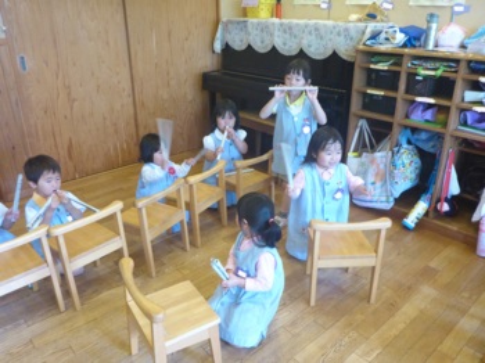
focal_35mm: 28
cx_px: 242
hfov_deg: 63.5
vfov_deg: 49.7
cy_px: 182
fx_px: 392
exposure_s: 1/60
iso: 800
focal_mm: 4.9
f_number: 3.3
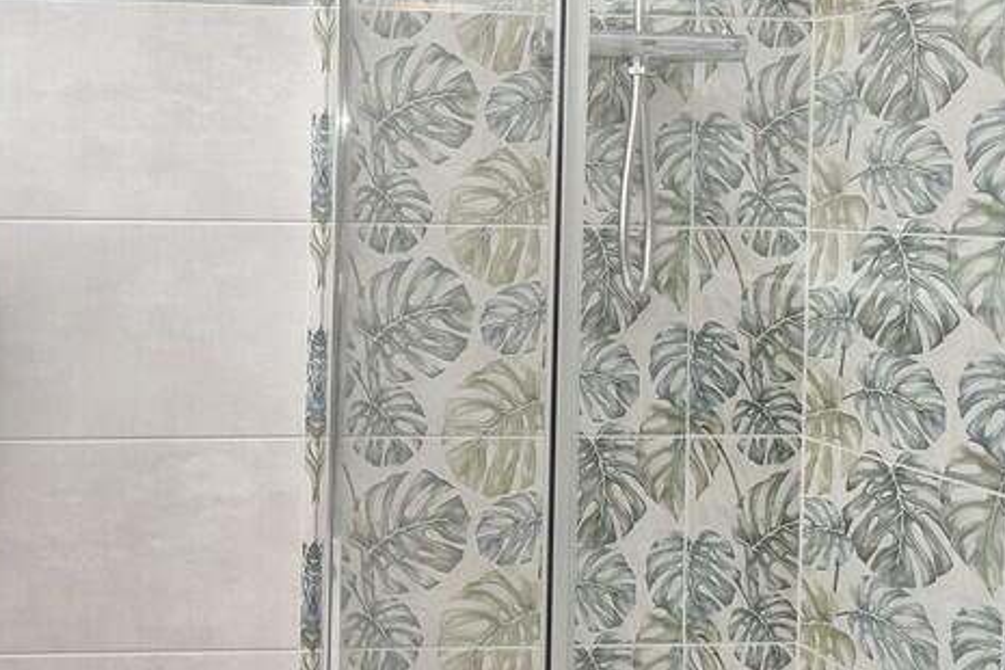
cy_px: 202
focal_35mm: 33
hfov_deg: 47.9
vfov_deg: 39.3
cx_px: 13
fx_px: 921
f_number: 7.1
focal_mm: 10
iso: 800
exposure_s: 1/80
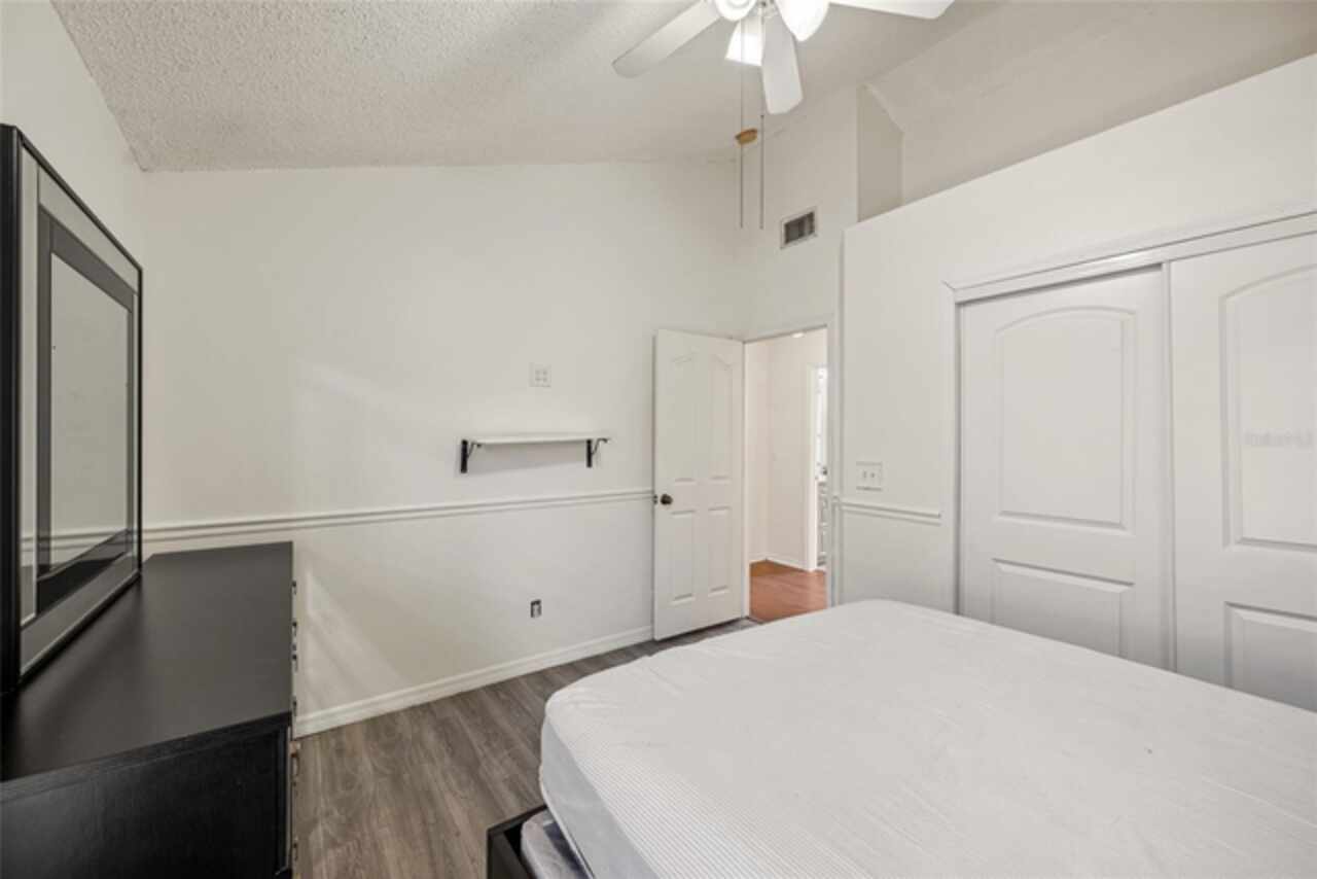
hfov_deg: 104.2
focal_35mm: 14
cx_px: 658
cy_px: 440
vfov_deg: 81.2
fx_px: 512
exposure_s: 1/13
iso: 250
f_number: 6.3
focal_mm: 14
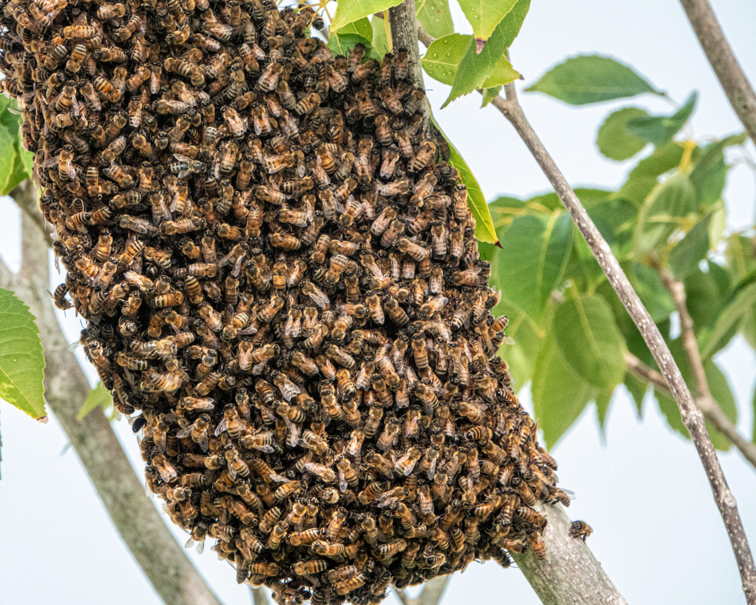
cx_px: 308
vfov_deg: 2.3
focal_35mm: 687
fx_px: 15374
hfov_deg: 2.8
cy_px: 304
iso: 800
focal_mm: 220
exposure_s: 1/800
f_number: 8
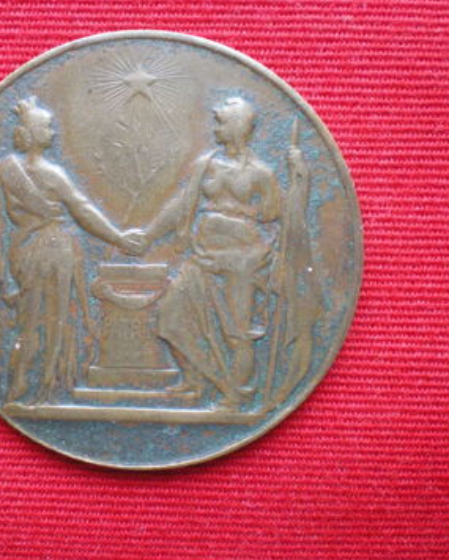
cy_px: 280
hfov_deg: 30.0
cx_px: 140
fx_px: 830
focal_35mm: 50
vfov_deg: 37.3
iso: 400
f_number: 3.1
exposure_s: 1/20
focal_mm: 6.3
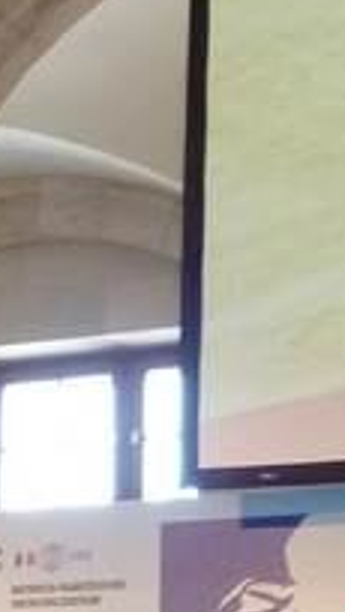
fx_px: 2224
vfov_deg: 14.9
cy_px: 813
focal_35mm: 137
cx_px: -474
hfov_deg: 8.2
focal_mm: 4.1
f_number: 3.3
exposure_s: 1/30
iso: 250
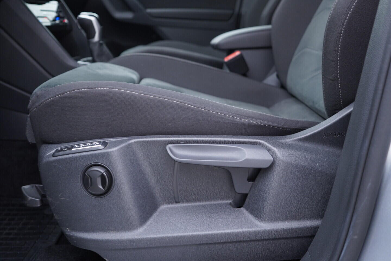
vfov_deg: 36.9
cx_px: 196
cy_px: 130
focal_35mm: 36
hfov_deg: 53.1
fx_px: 391
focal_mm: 24
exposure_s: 1/40
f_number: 2.8
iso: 250
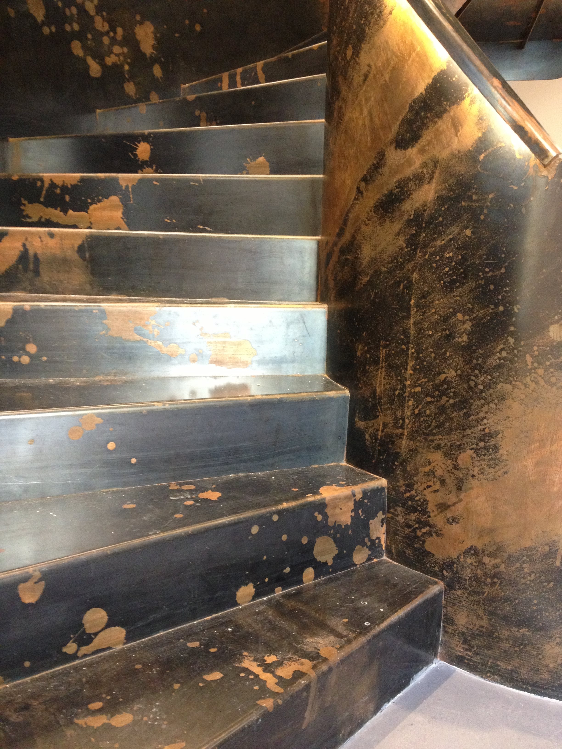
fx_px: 758
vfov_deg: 52.6
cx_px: 281
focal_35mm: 35
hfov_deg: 40.7
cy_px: 374
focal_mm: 4.28
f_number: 2.4
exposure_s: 1/20
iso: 250
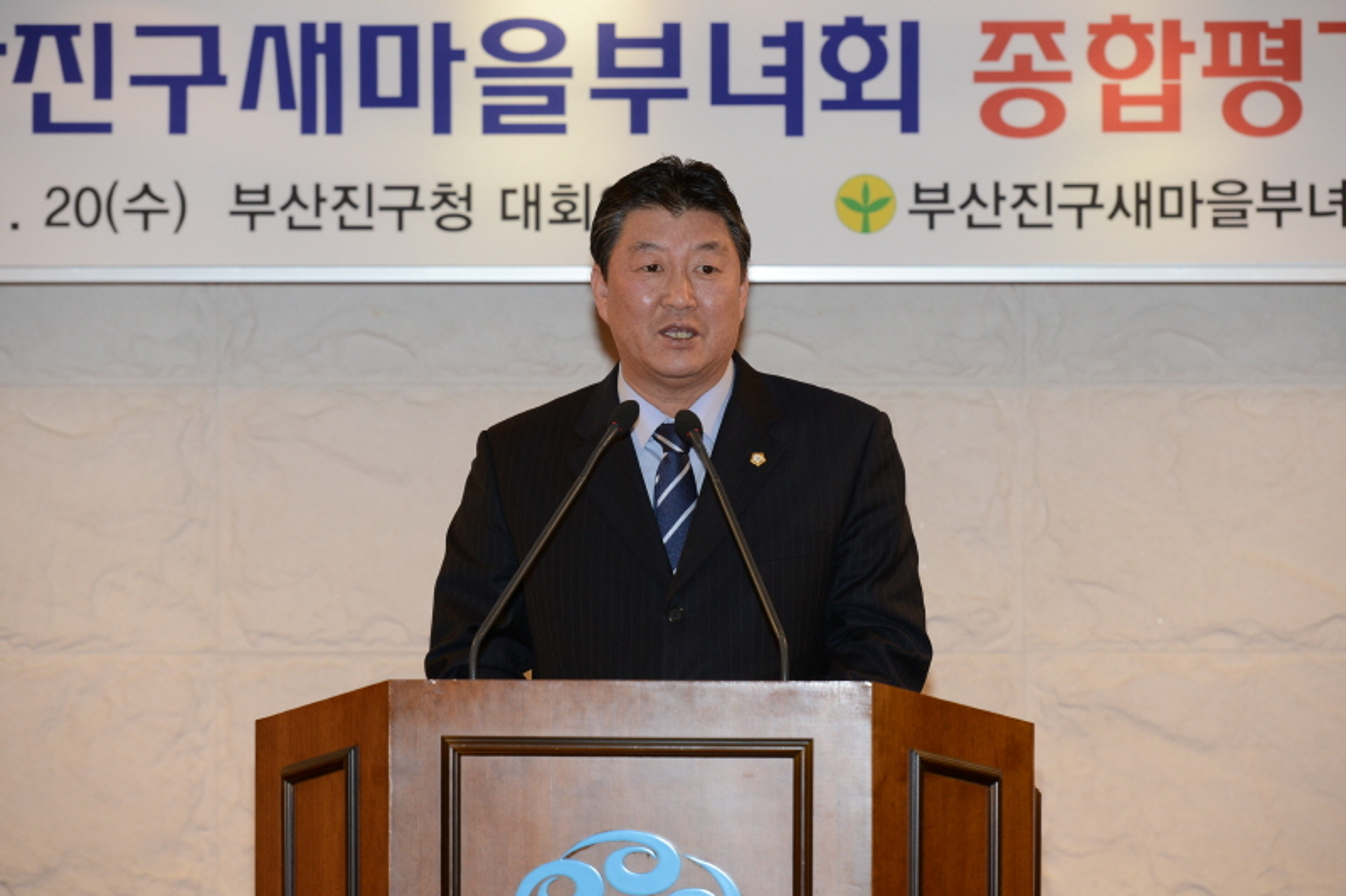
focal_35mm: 145
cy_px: 448
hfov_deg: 14.2
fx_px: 5420
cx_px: 673
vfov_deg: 9.5
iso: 1000
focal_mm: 145
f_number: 5.6
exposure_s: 1/160
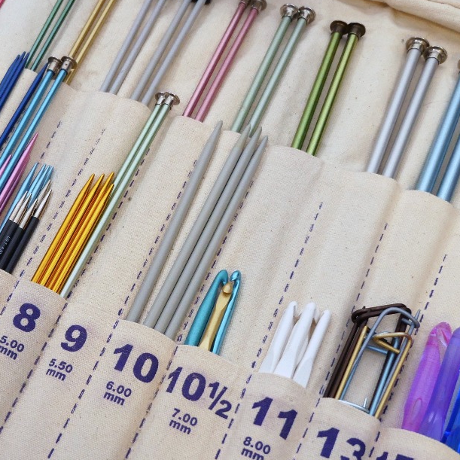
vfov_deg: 34.0
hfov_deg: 33.4
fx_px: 752
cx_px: 117
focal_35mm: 50
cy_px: 265
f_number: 2.8
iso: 800
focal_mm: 12
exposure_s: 1/80
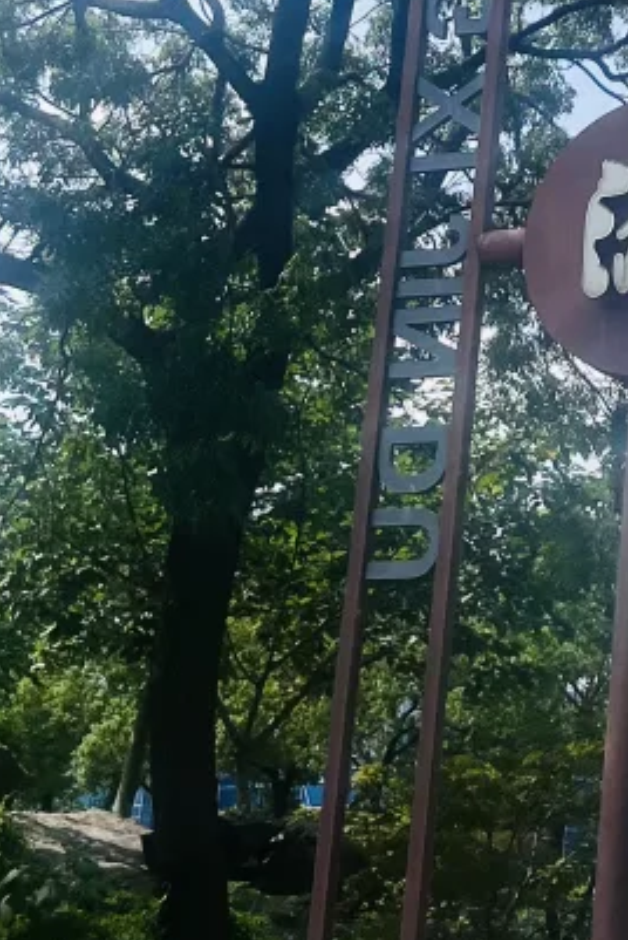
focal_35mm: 97
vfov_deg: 20.4
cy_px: 19
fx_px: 2534
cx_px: 752
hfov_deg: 13.7
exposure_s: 1/4016
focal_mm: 5.1
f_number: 1.6
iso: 50
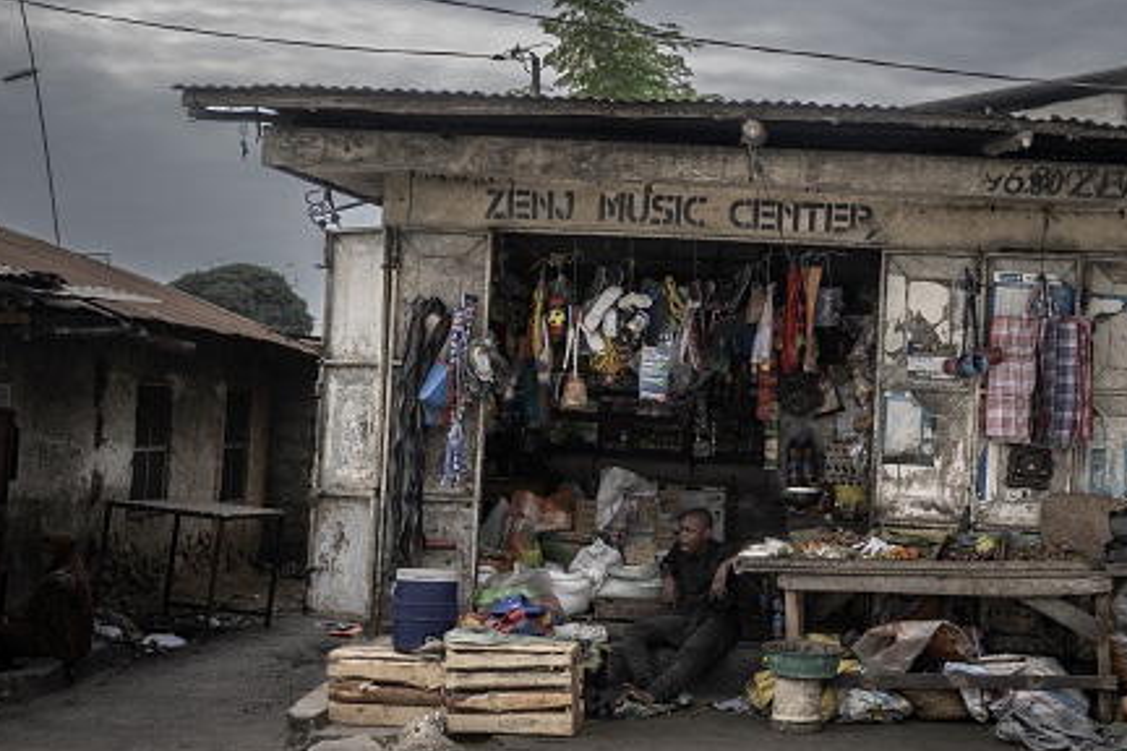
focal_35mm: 68
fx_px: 2129
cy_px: 323
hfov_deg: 29.5
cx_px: 728
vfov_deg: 20.0
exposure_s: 1/800
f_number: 2.8
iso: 320
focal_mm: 49
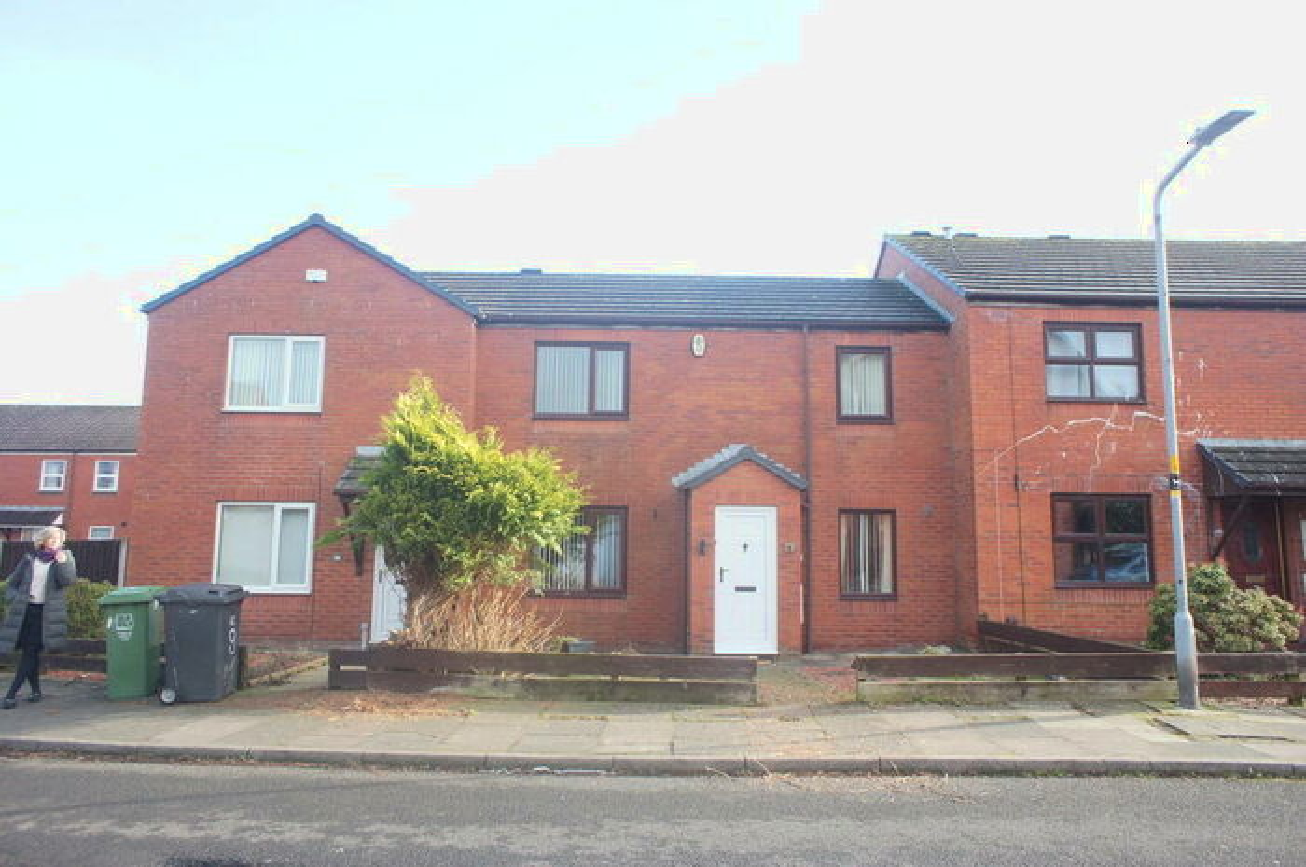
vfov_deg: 53.0
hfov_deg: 73.8
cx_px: 653
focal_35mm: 24
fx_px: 870
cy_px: 434
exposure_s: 1/250
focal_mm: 16
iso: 800
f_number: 6.3
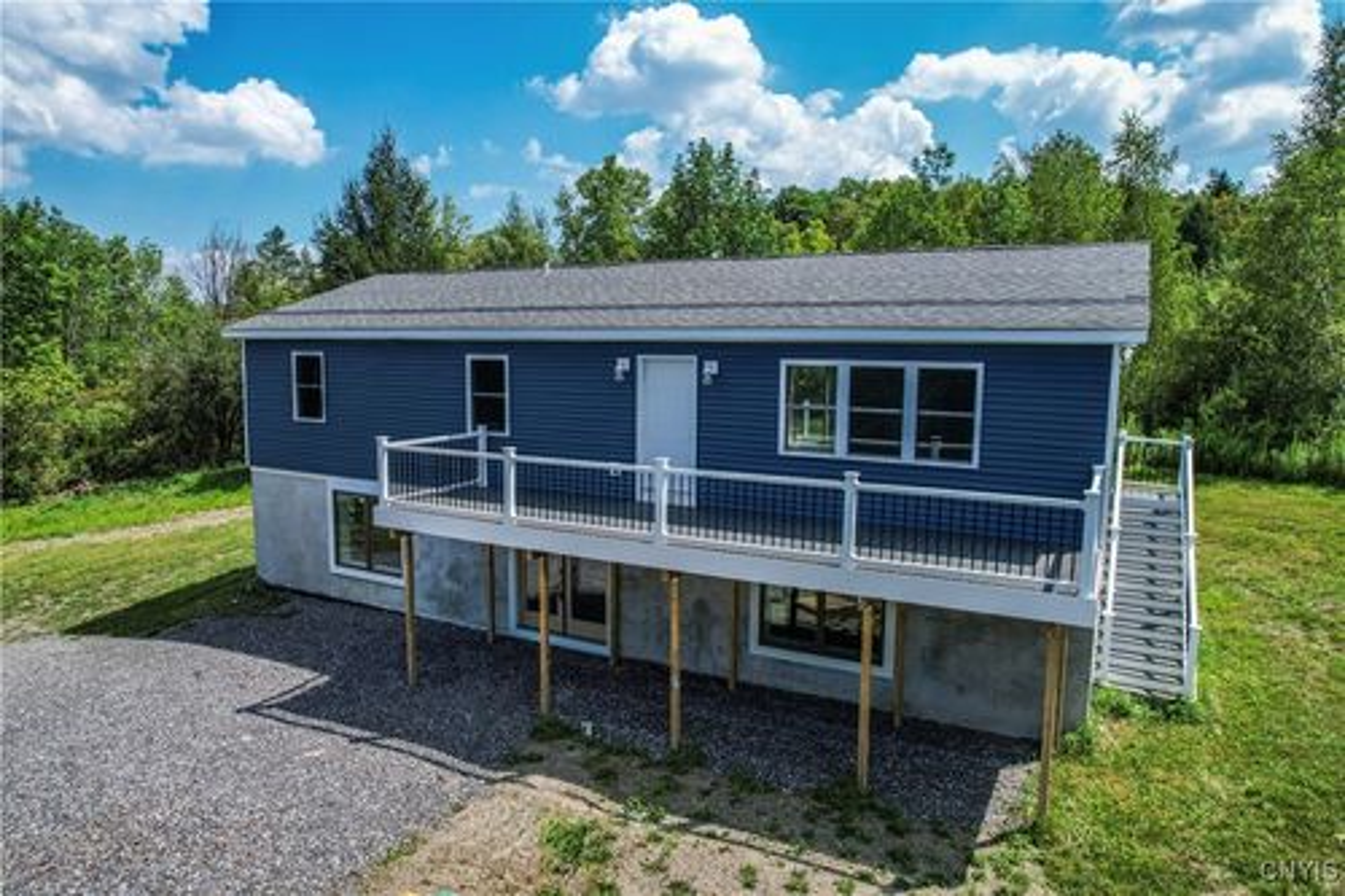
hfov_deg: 78.6
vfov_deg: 57.2
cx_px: 672
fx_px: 822
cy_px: 448
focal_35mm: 22
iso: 100
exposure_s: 1/1600
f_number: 2.8
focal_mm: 8.38
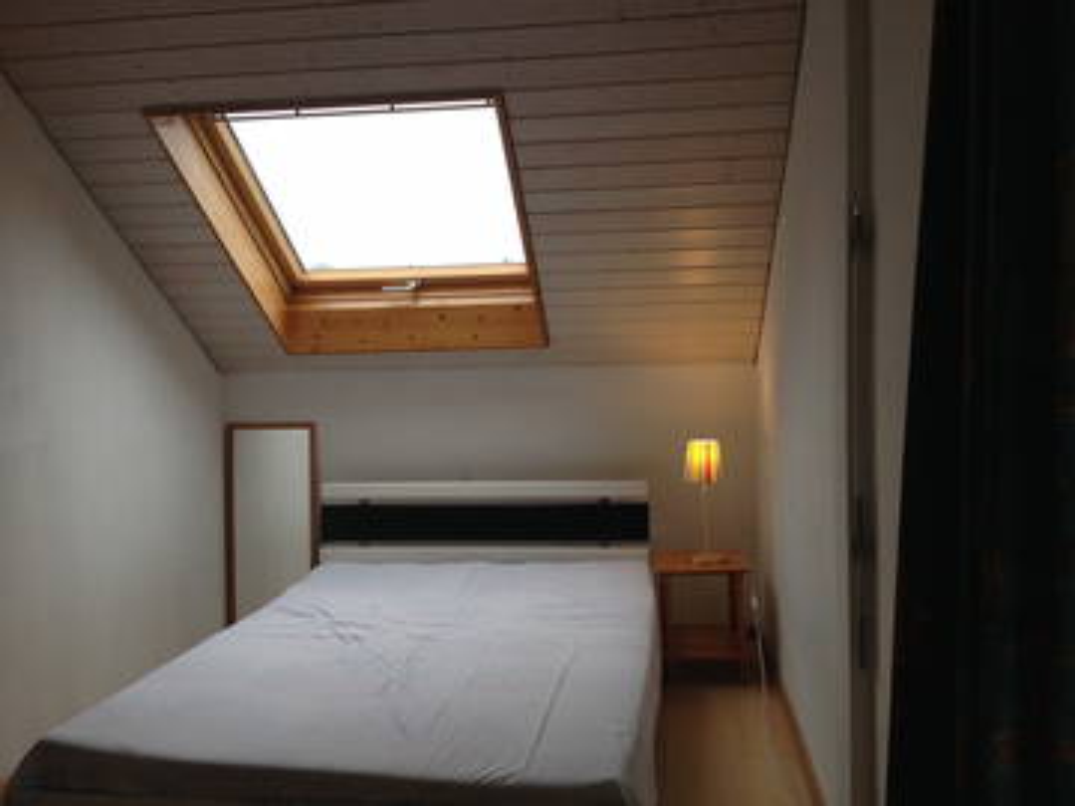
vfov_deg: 40.7
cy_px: 403
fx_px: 1087
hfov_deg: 52.6
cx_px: 538
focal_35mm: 35
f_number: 2.4
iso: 100
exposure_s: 1/120
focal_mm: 4.28
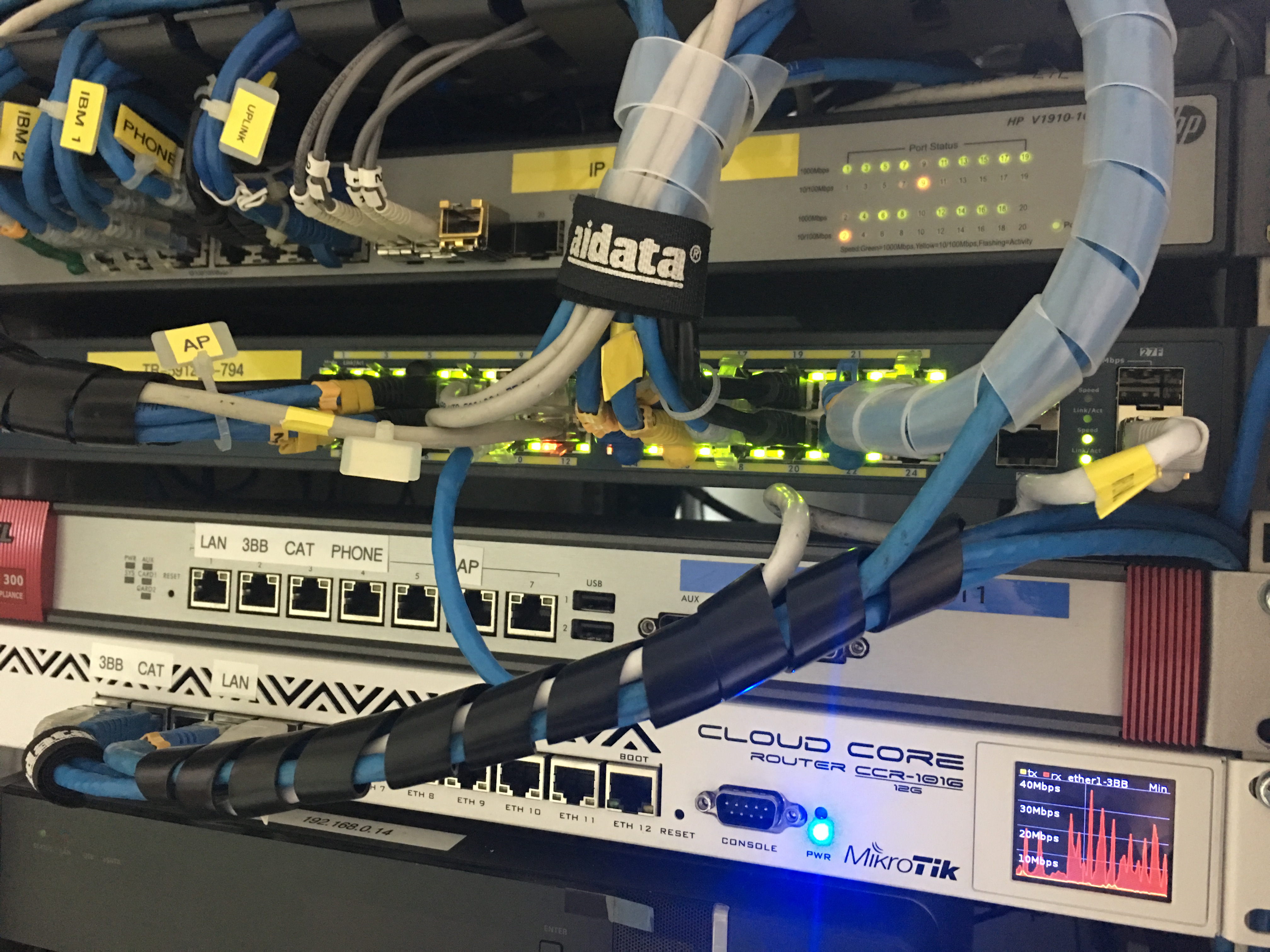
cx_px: 635
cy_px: 476
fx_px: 1064
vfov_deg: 48.2
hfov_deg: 61.7
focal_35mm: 29
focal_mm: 4.15
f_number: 2.2
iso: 160
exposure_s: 1/8
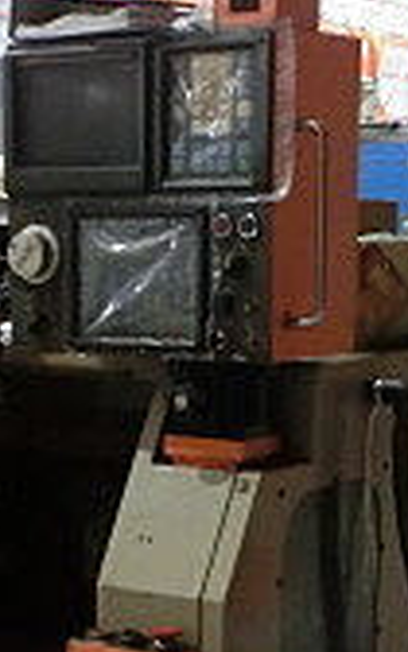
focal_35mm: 101
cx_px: 58
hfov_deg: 12.9
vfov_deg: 20.0
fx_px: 1797
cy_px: 636
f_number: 3.2
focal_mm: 4.43
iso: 800
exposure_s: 1/50
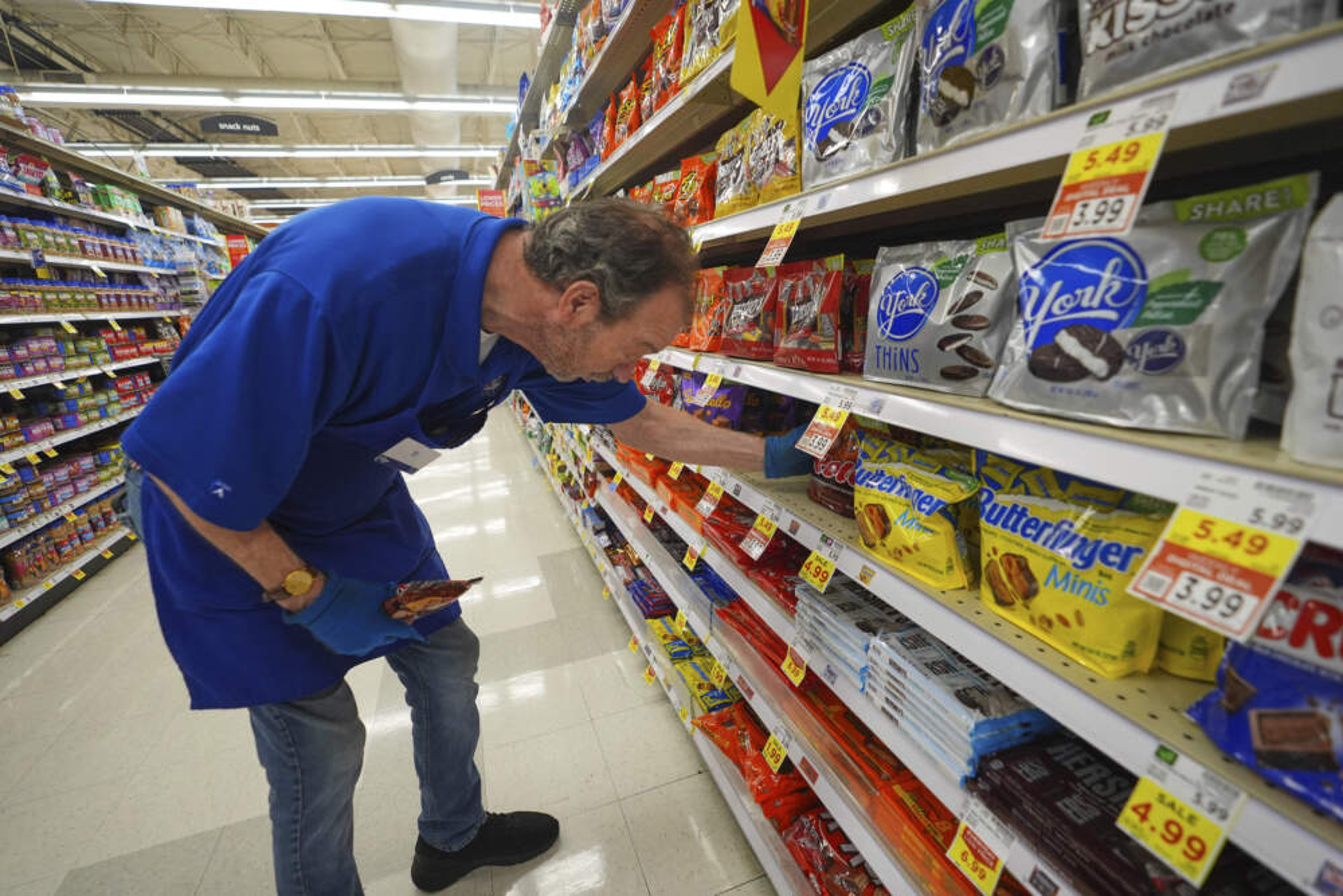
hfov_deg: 96.7
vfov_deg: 73.8
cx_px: 672
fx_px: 597
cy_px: 448
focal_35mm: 16
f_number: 3.2
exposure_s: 1/125
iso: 1000
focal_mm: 16
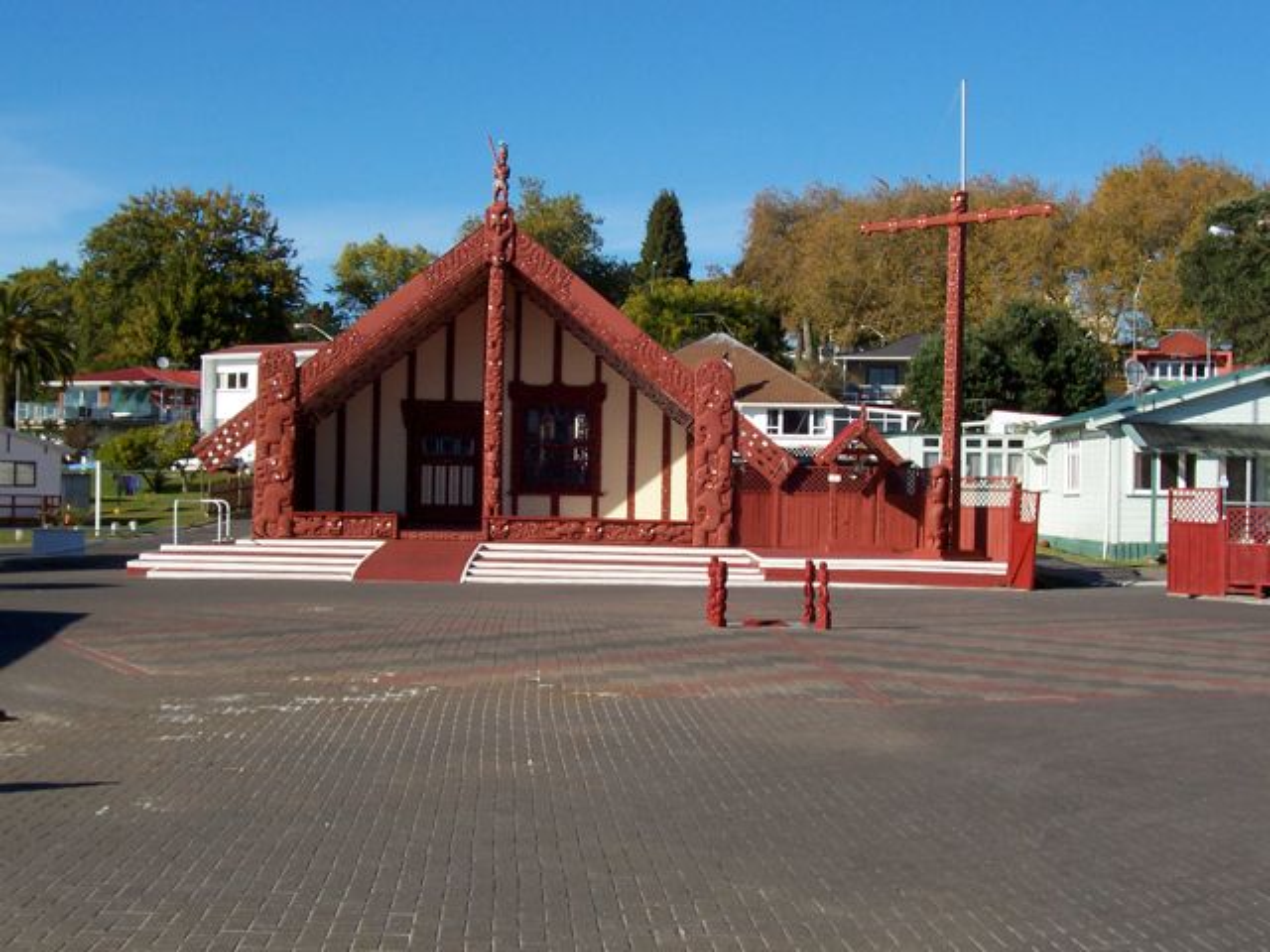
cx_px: 635
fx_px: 2091
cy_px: 476
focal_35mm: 57
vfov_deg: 25.7
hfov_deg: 33.8
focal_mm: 8.6
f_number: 6.7
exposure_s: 1/500
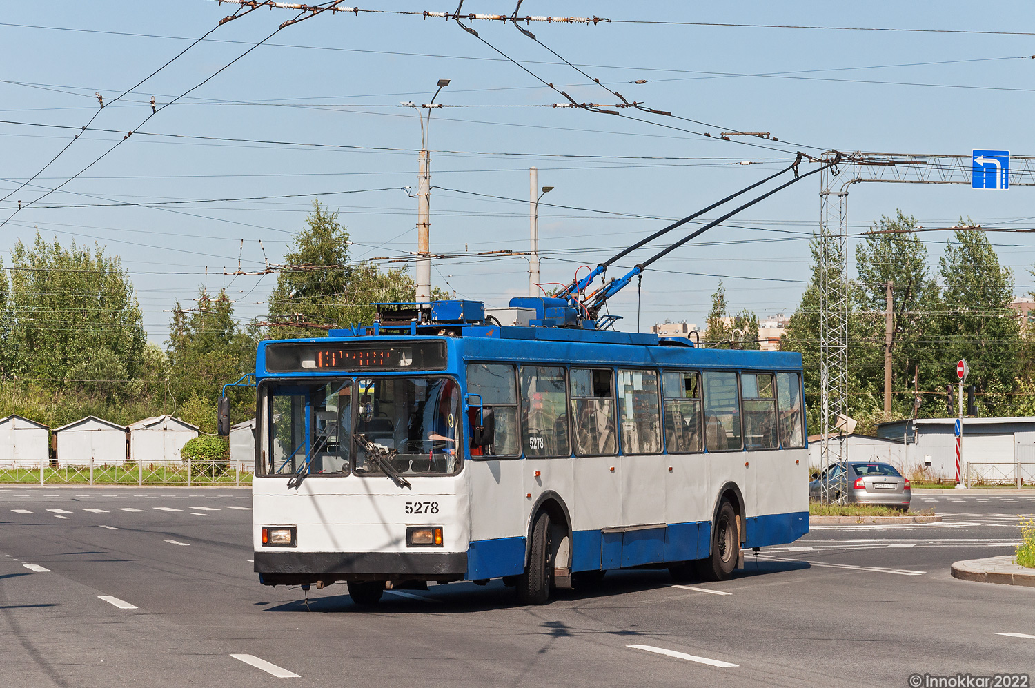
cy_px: 344
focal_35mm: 112
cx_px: 518
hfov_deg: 18.2
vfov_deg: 12.2
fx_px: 3231
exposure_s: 1/2000
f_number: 7.1
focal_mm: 75
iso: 400
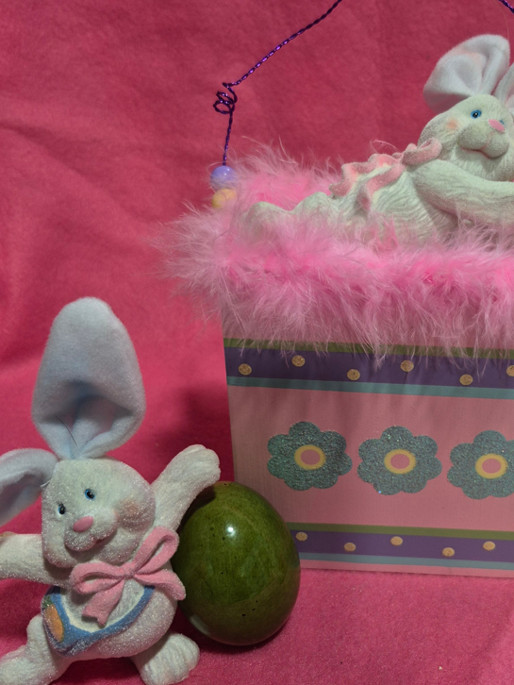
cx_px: 390
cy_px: 347
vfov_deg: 49.0
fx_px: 752
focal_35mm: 38
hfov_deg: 36.8
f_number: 1.8
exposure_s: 1/120
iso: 40
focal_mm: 5.4
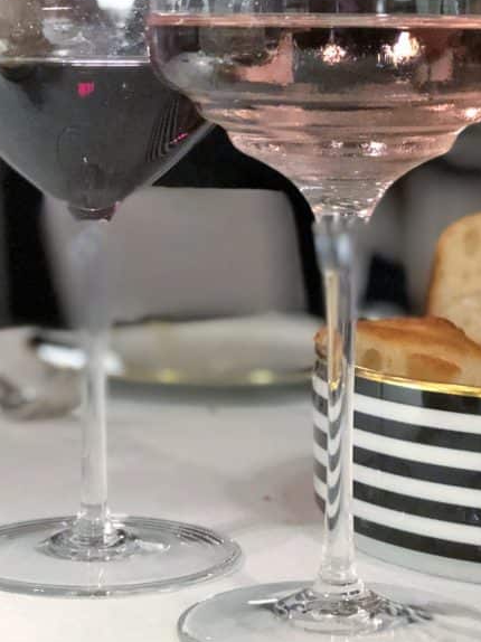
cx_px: 161
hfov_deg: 13.9
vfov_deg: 18.3
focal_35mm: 106
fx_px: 1965
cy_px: 79
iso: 1250
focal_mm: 6.6
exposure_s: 1/50
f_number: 2.8
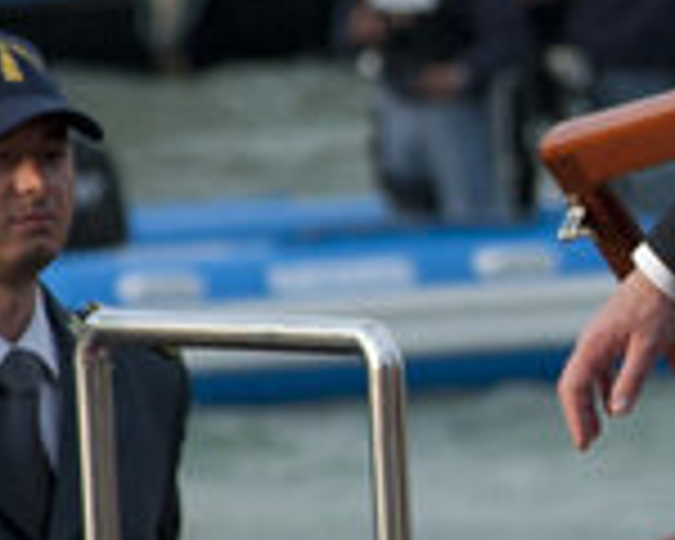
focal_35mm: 911
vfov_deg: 1.7
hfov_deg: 2.1
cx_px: 1854
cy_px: 153
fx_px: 18199
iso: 800
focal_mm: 135
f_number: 5.6
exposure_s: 1/2000
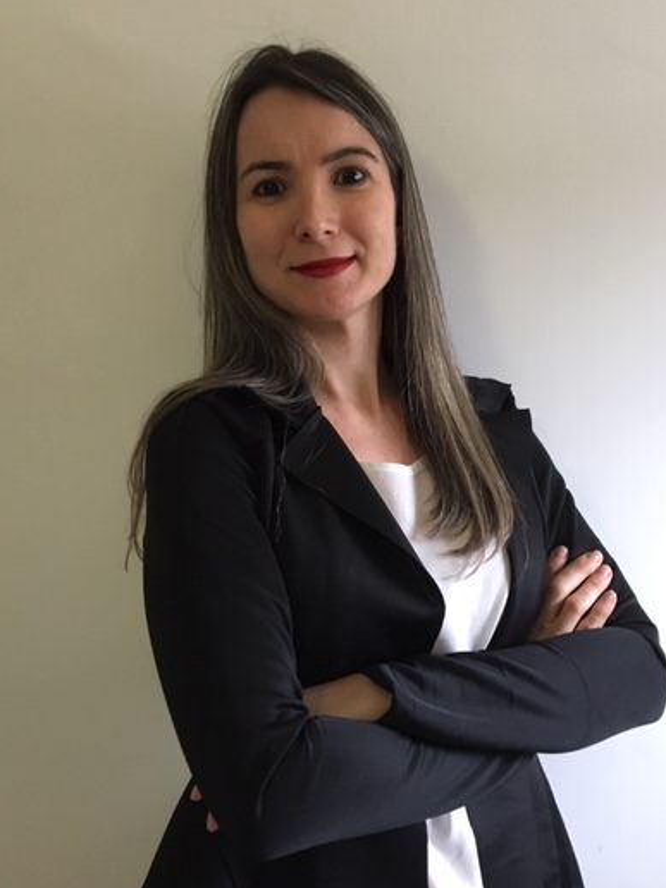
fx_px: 924
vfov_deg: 51.3
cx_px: 342
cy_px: 408
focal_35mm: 36
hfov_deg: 39.7
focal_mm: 4.15
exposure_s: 1/30
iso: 200
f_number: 2.2
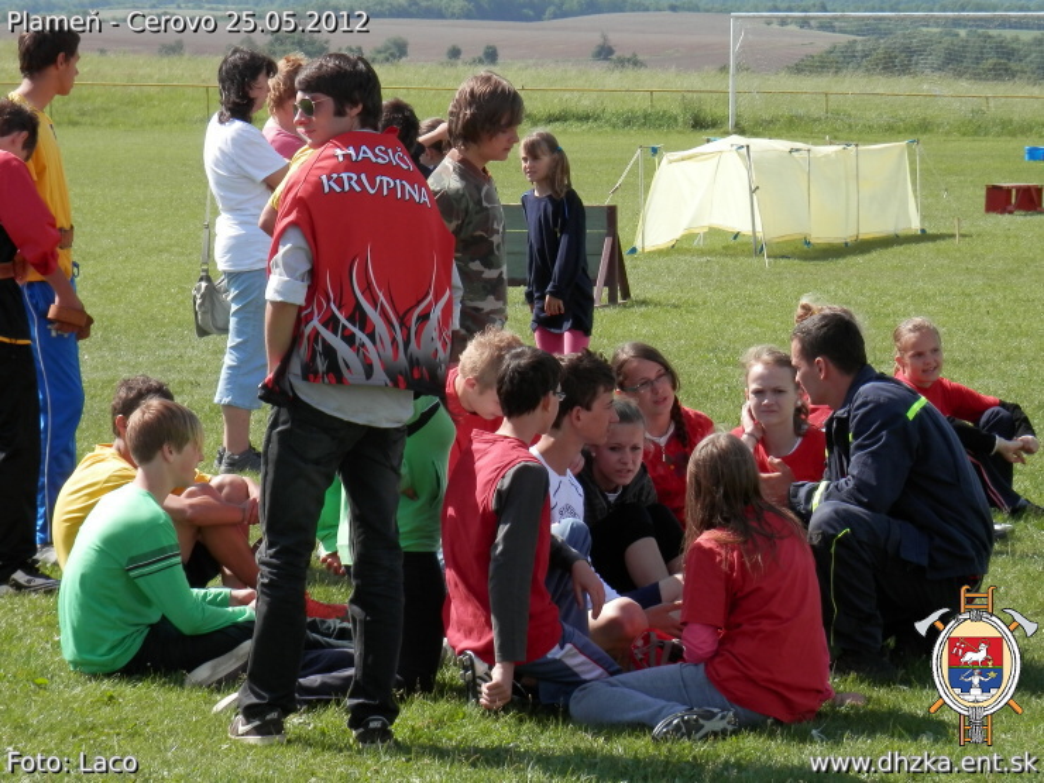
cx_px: 522
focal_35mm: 128
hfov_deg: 15.4
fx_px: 3860
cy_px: 392
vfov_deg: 11.6
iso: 80
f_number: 5.3
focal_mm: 22.9
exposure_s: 1/250
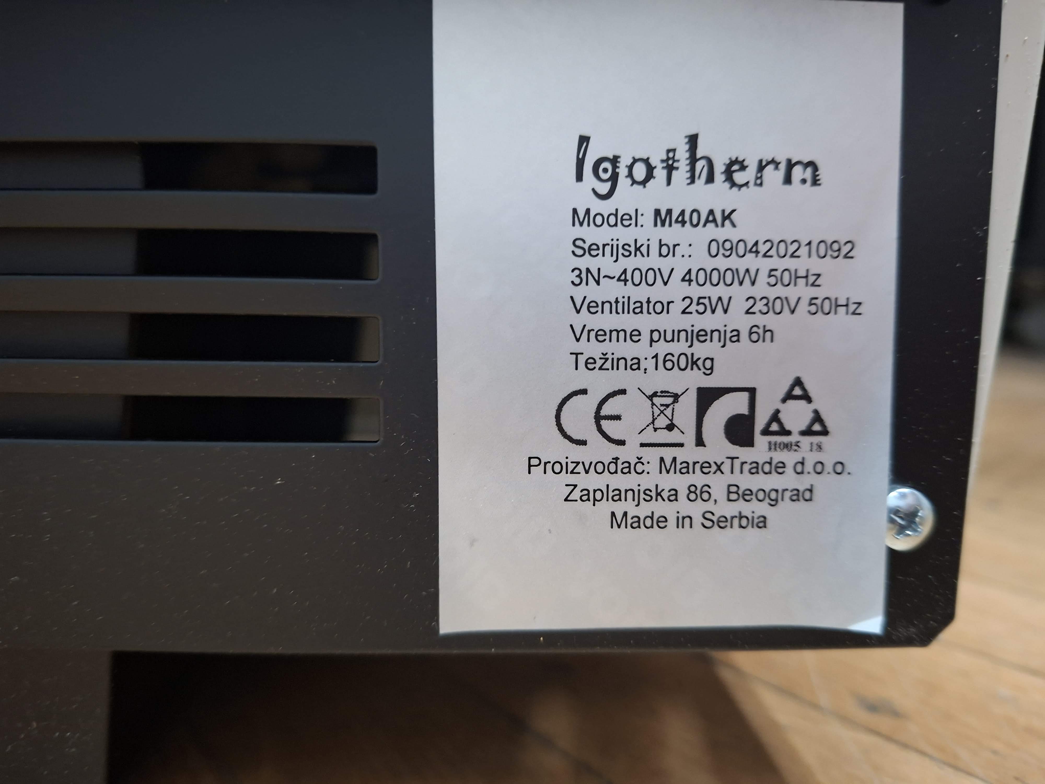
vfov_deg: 58.9
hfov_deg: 73.9
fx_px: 694
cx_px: 522
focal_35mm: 23
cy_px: 392
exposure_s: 1/25
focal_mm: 5.54
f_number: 1.8
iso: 640
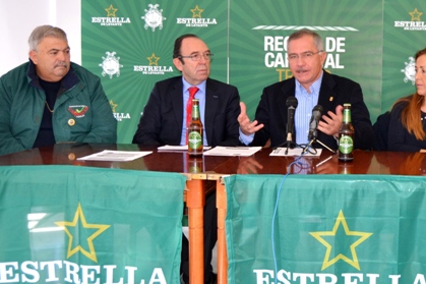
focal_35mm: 53
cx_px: 304
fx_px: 624
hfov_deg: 37.0
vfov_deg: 25.6
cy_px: 135
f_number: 3.8
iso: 560
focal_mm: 23
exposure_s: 1/60
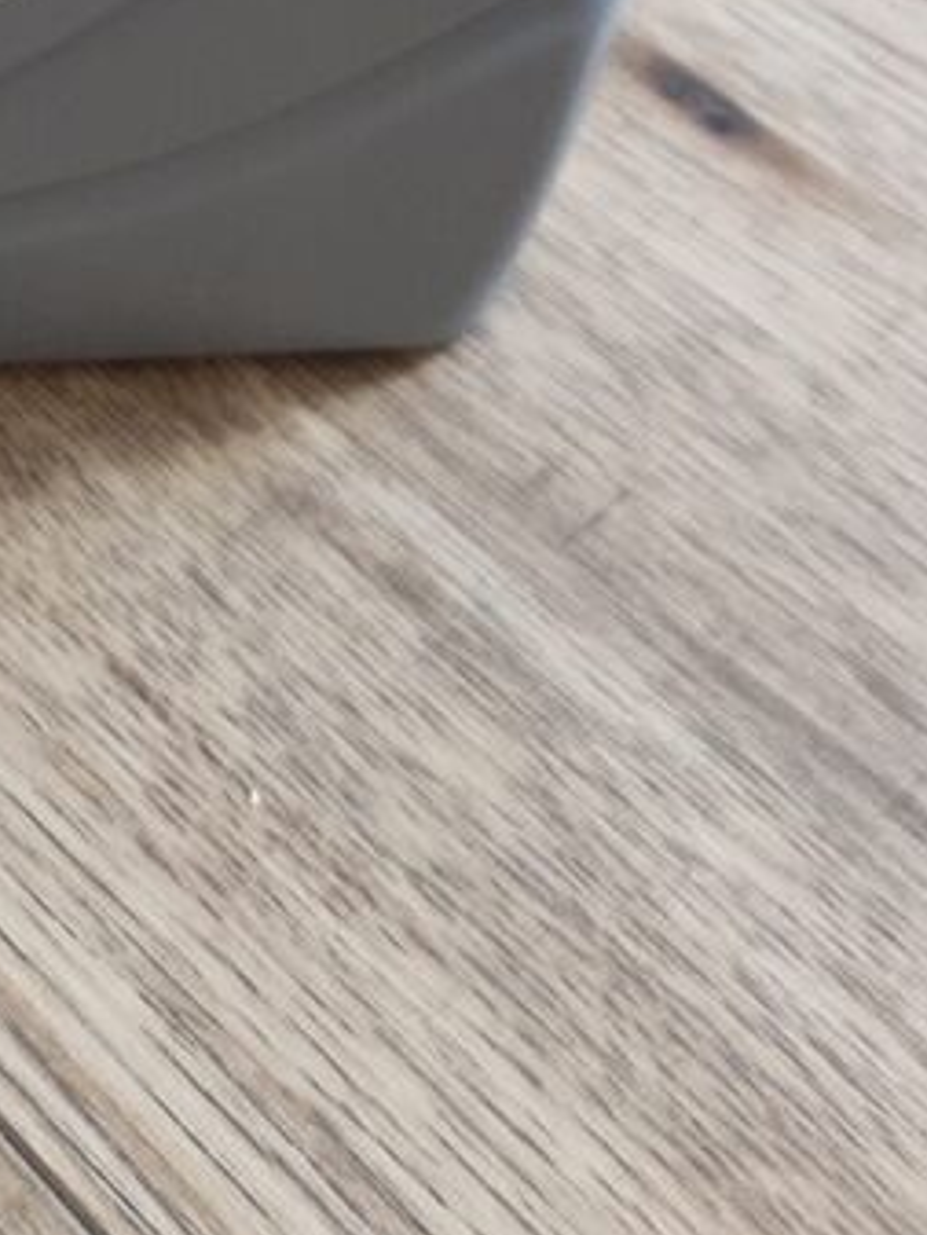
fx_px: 3176
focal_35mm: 89
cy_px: -931
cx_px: -209
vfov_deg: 18.0
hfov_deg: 15.9
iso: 855
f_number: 1.79
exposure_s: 1/33
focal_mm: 4.7
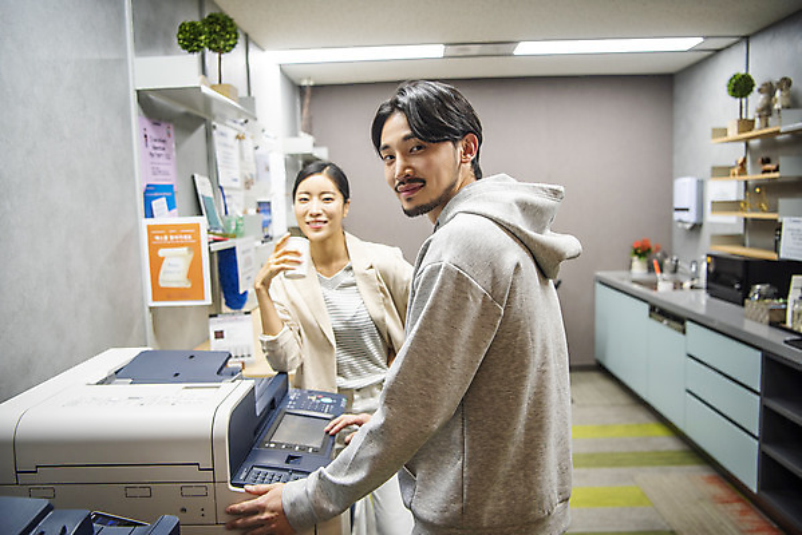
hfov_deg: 61.9
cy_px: 268
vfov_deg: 43.7
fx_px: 669
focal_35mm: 30
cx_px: 401
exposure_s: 1/100
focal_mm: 30
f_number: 2.8
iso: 500
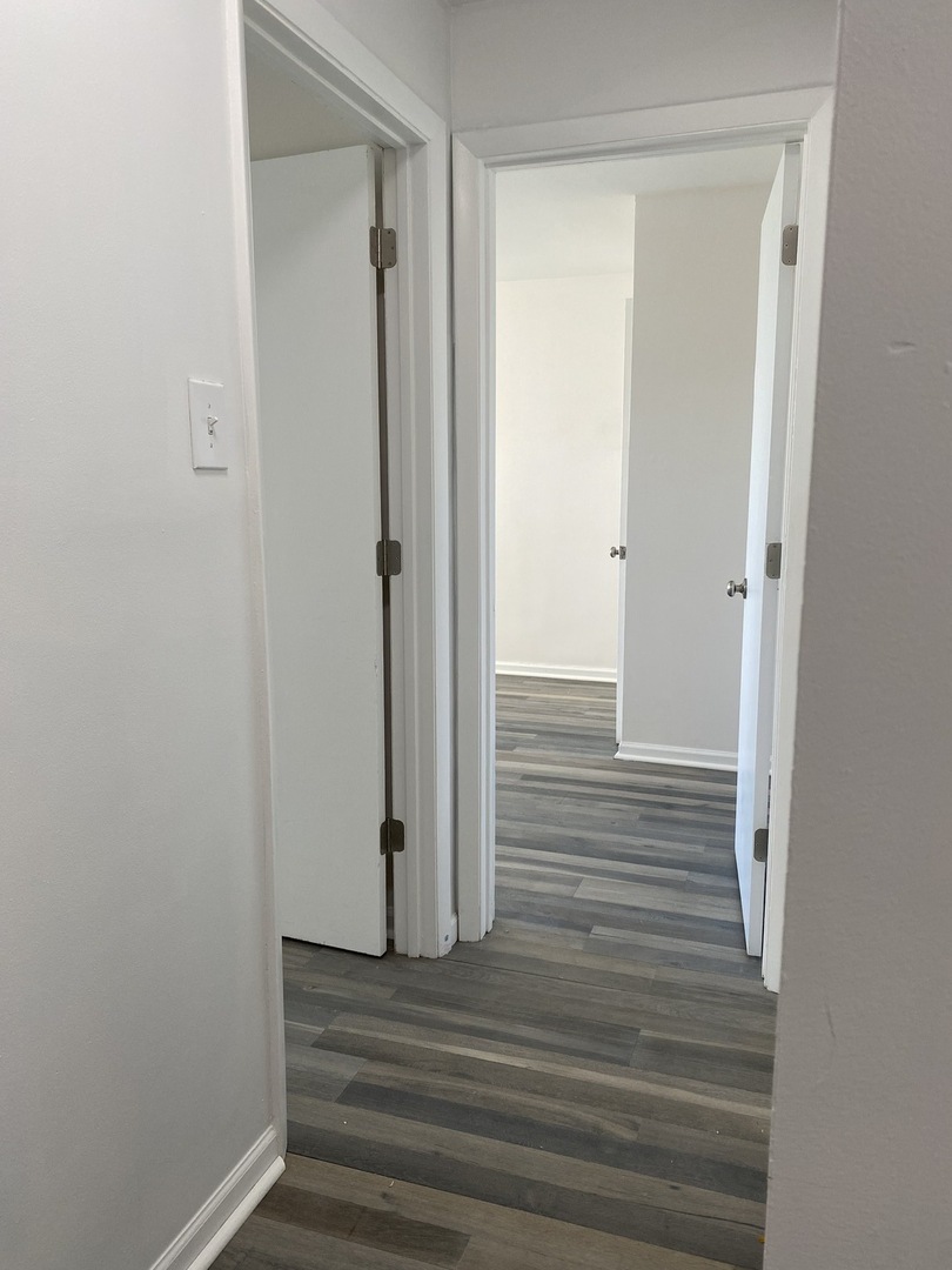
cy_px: 635
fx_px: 953
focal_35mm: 26
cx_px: 476
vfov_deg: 67.3
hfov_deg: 53.1
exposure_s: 1/120
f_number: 1.8
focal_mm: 4.25
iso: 80
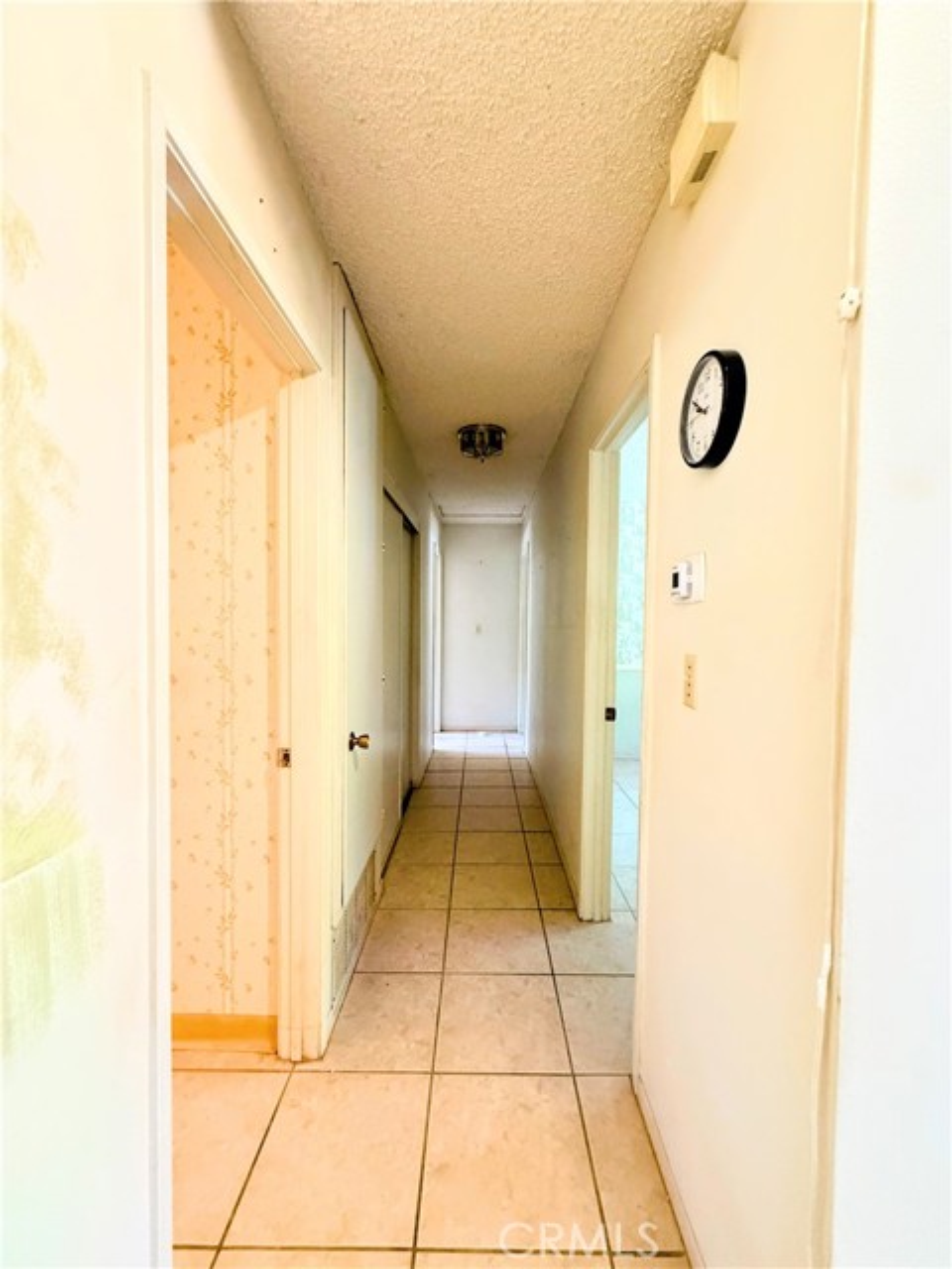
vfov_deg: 102.1
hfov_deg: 85.7
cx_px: 476
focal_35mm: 14
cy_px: 634
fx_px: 513
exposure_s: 1/60
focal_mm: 2.22
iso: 640
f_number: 2.2
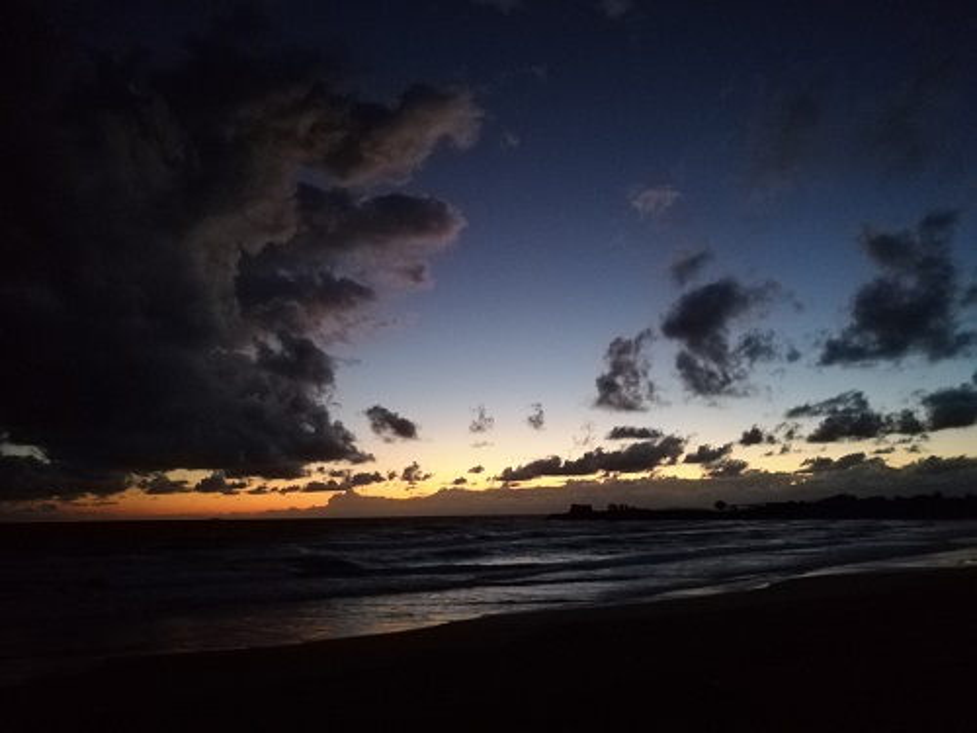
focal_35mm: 26
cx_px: 488
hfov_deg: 67.3
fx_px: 734
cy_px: 366
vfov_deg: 53.1
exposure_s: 1/14.3
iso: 1600
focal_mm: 3.83
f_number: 2.2
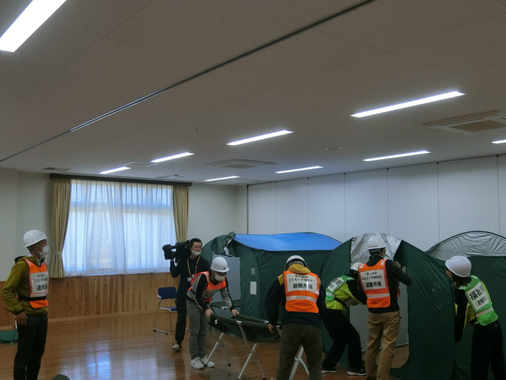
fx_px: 555
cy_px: 190
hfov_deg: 49.0
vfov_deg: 37.7
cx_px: 253
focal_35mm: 38
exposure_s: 1/125
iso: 200
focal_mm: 8.1
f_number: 3.7
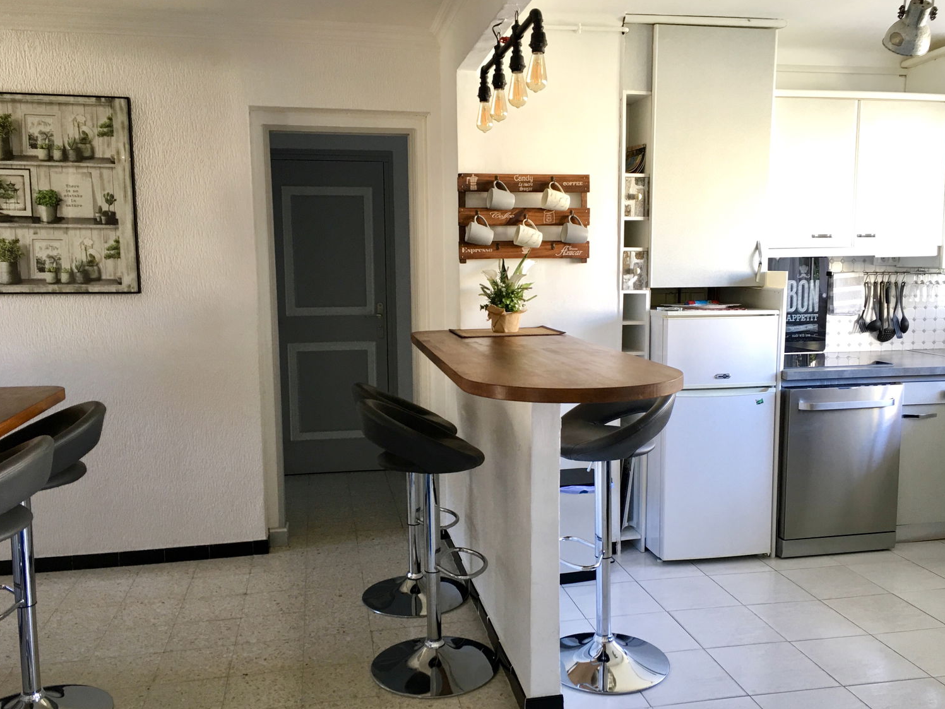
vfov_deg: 45.4
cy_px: 376
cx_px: 497
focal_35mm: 31
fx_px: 846
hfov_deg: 58.3
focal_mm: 4.15
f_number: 2.2
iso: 32
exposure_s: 1/17
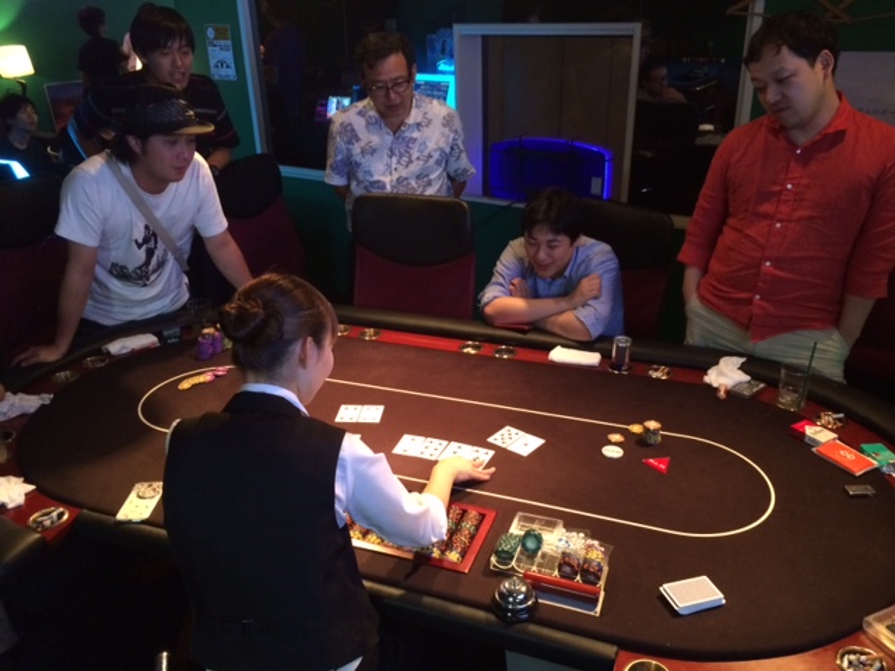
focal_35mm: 30
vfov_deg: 46.8
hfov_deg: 60.0
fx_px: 776
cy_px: 336
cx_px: 448
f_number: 2.2
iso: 320
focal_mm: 4.12
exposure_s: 1/15
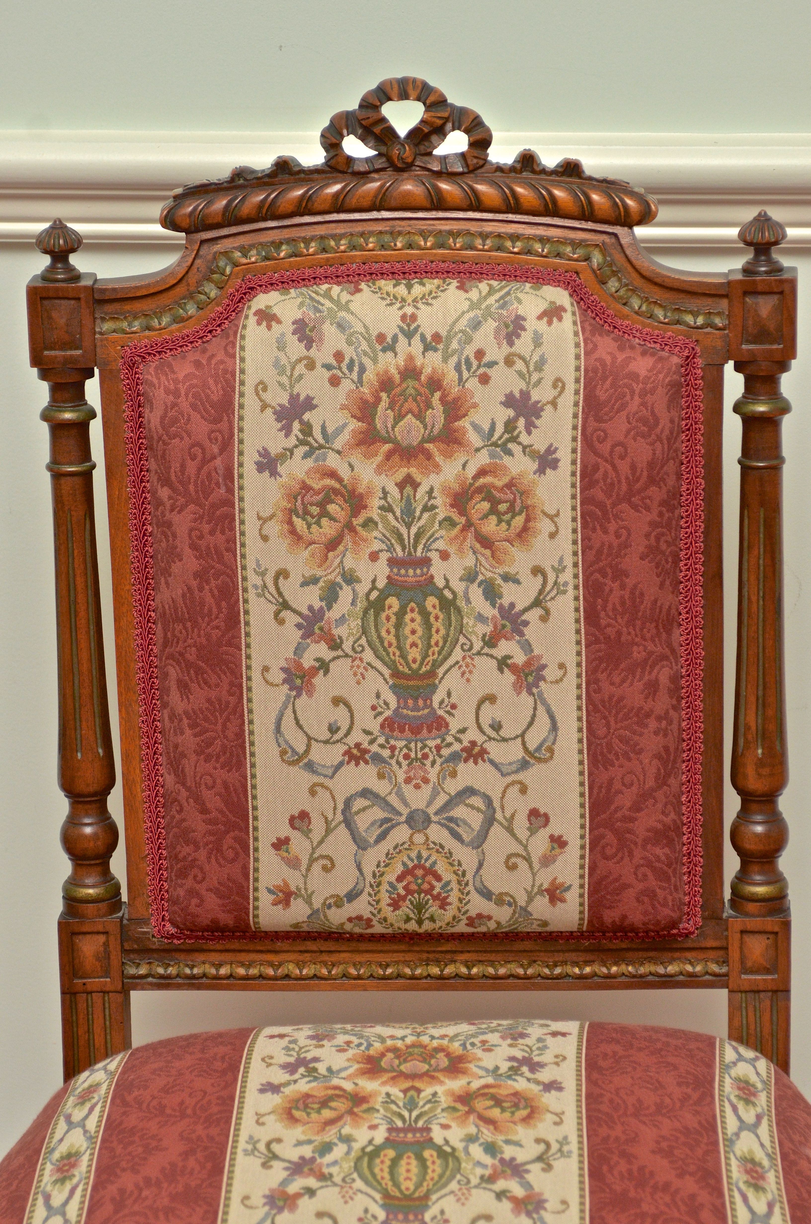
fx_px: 4328
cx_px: 406
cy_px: 612
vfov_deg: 16.1
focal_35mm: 128
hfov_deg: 10.7
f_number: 6.3
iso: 800
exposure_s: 1/160
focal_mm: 85
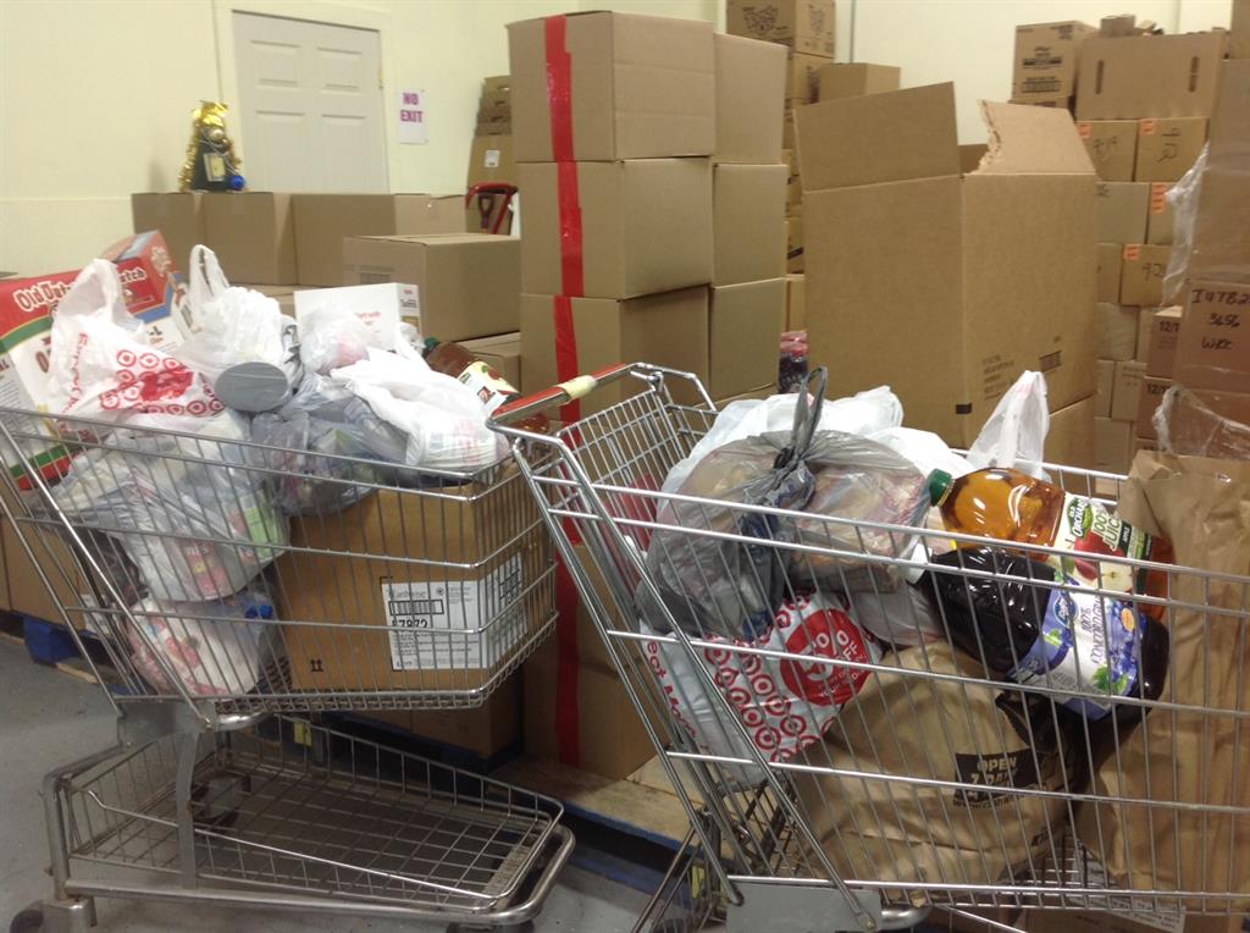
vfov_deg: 40.6
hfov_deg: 52.7
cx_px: 625
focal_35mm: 35
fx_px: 1262
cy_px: 466
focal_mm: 4.28
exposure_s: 1/17
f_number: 2.4
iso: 50
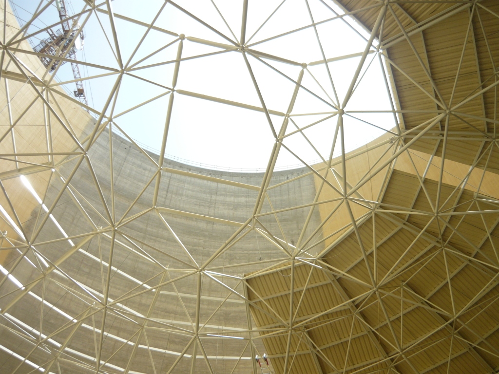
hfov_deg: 55.4
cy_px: 187
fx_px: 476
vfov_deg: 42.9
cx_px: 250
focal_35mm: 33
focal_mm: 5.5
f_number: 8
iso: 100
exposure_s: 1/125
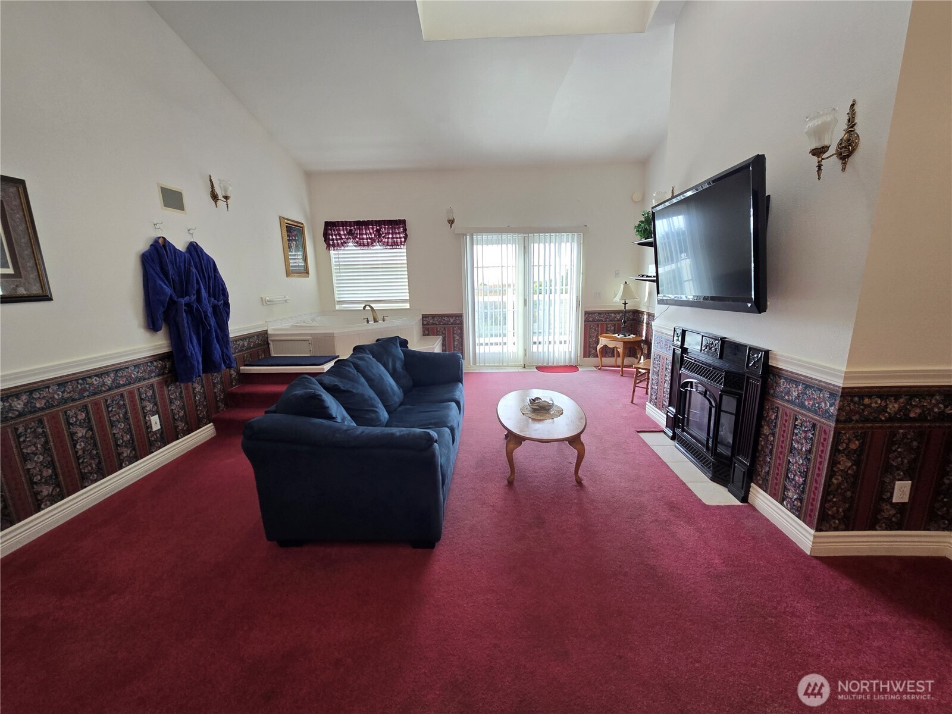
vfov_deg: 89.9
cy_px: 357
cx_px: 476
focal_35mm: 13
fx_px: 358
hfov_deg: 106.2
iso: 100
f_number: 2.2
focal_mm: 2.2
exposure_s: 1/60
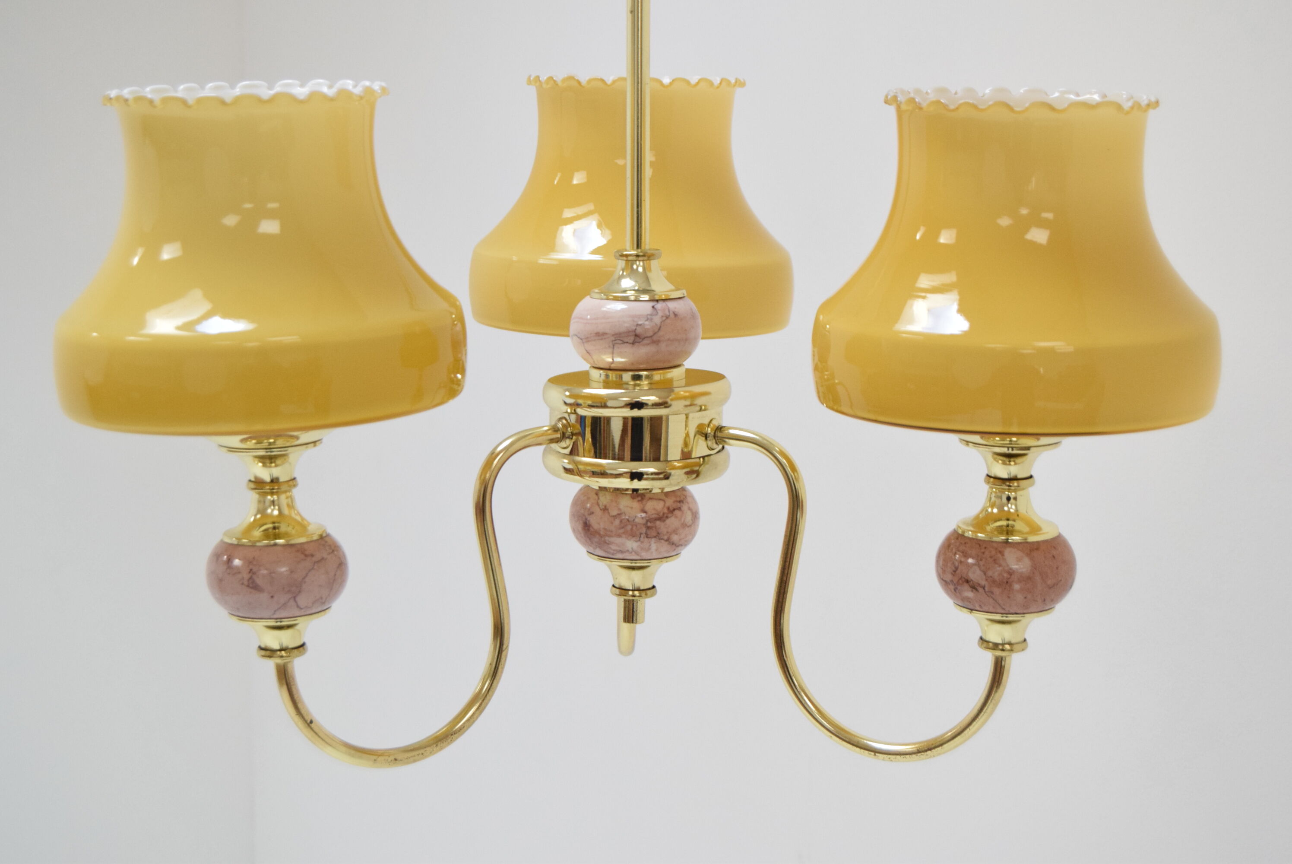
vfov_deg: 20.2
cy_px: 432
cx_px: 646
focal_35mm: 68
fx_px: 2424
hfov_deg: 29.8
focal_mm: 45
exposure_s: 1/160
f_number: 6.3
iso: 1600
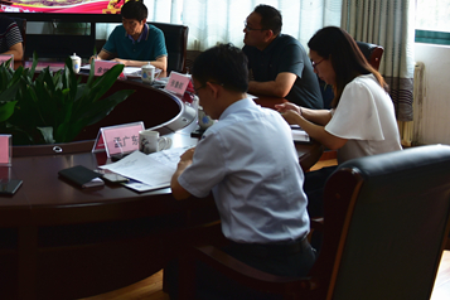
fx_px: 825
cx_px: 11
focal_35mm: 66
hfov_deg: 28.8
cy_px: 16
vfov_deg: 20.1
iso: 720
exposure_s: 1/200
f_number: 2.8
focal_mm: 31
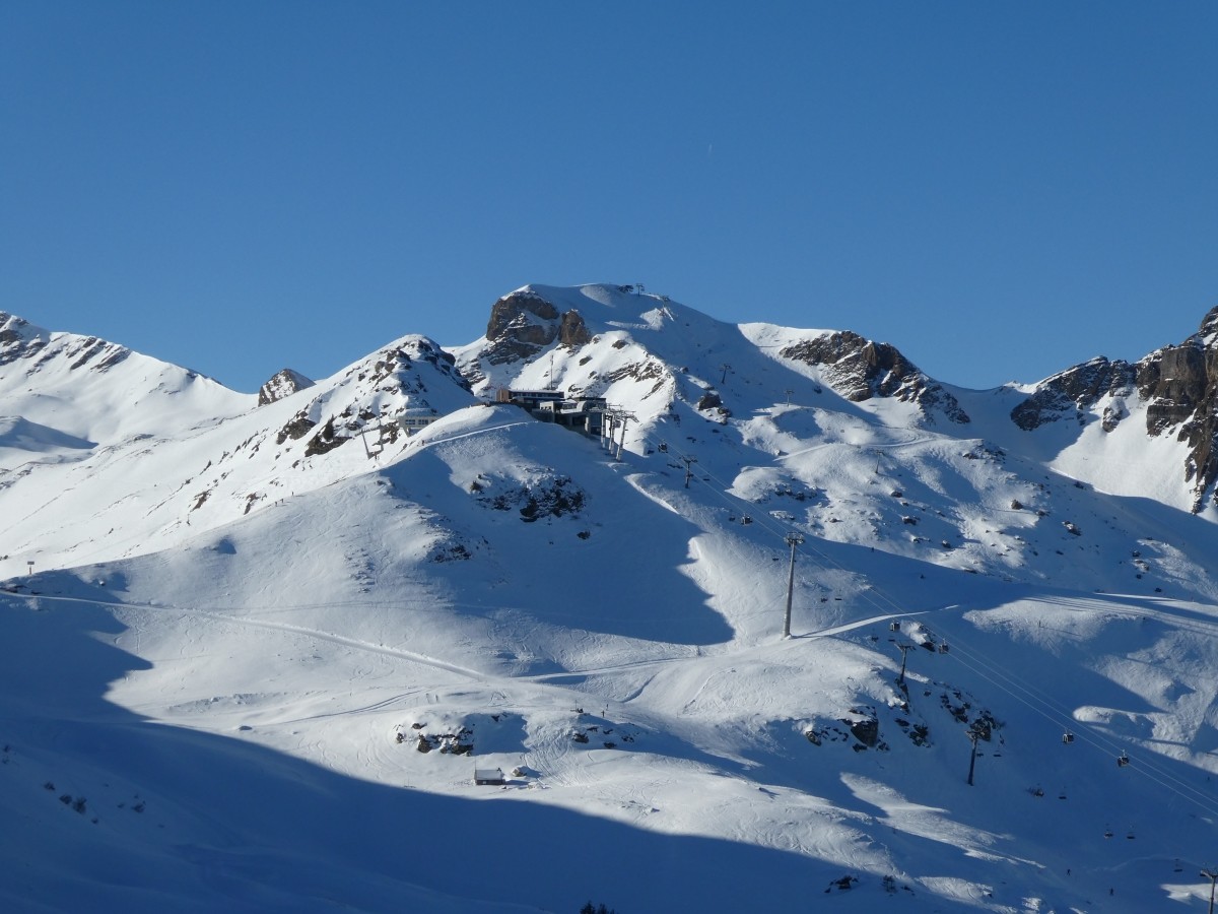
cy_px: 457
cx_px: 609
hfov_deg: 21.8
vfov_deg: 16.4
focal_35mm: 90
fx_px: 3167
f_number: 5.6
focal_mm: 16.1
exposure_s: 1/800
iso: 80
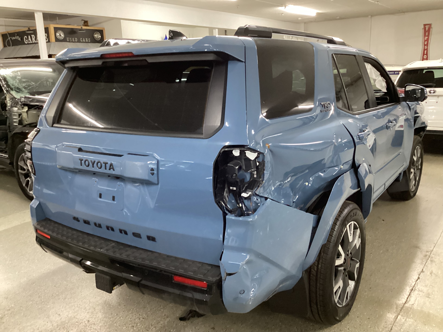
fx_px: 397
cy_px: 166
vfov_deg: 45.4
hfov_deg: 58.4
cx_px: 222
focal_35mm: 31
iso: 400
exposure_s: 1/40
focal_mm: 3.3
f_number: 2.4
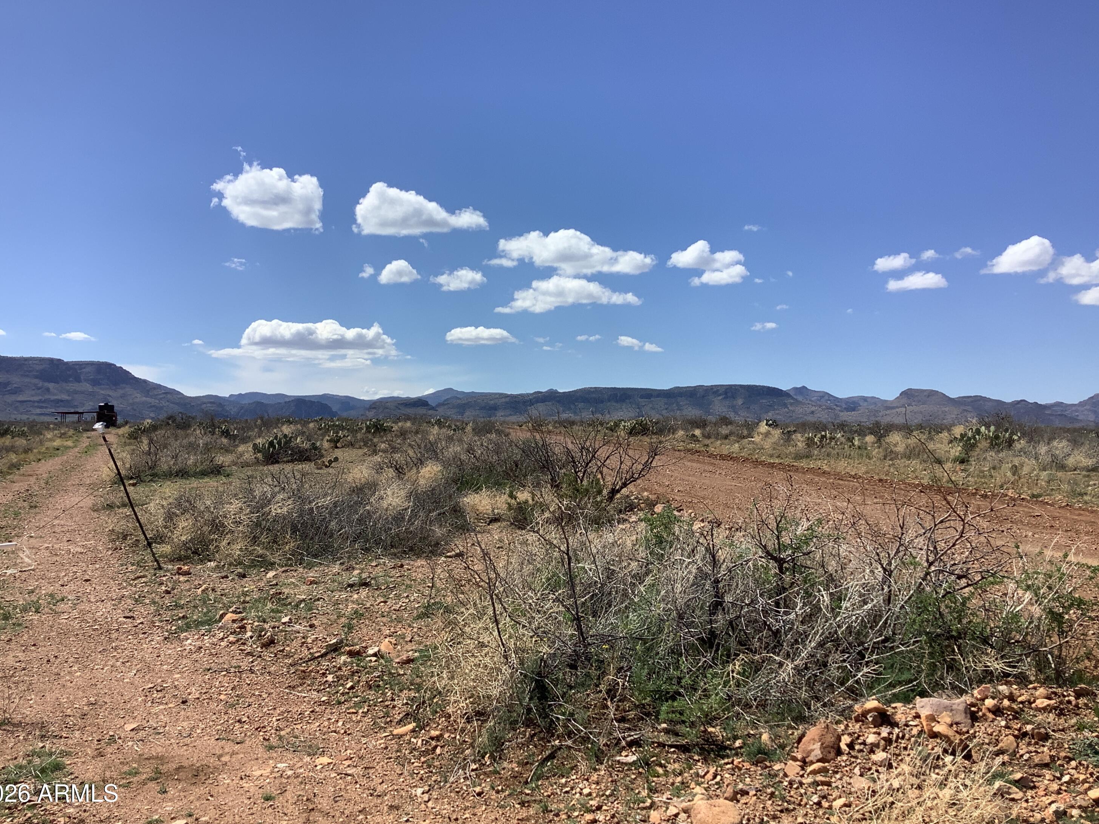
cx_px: 543
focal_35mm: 32
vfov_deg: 44.2
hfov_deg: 56.8
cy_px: 407
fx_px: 1016
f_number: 2.4
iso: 25
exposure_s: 1/2037
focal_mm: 3.3
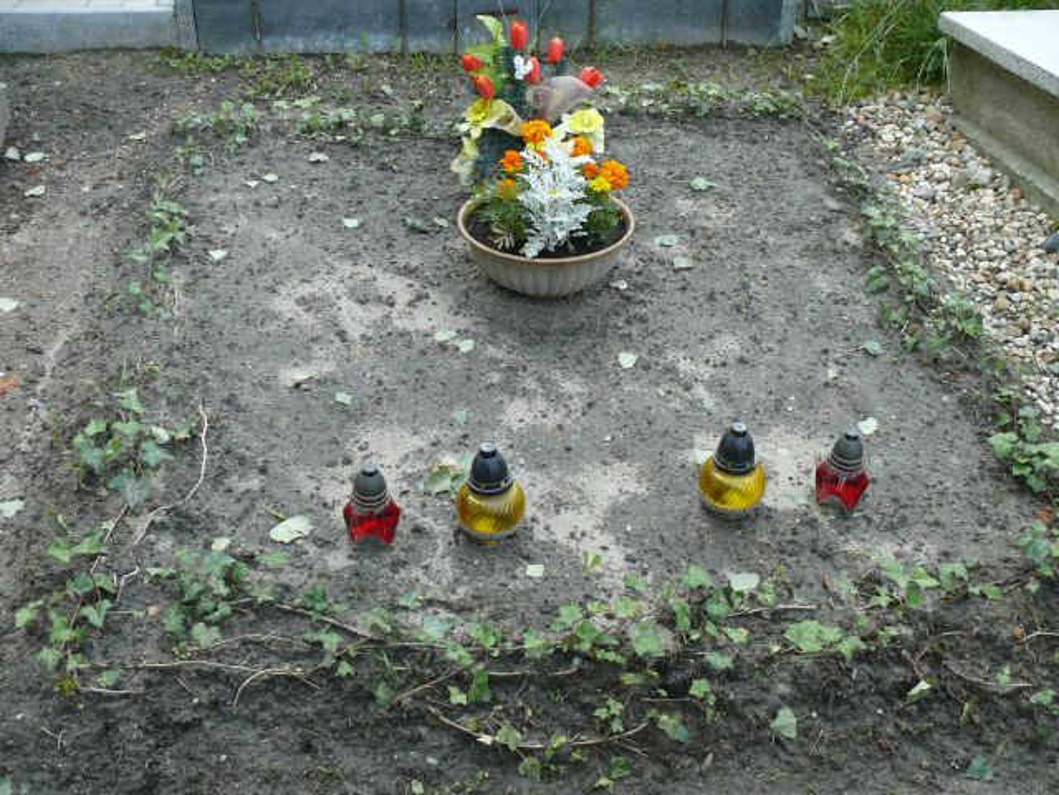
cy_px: 398
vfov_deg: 40.7
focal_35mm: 35
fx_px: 1071
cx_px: 530
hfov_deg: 52.6
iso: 100
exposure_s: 1/100
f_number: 2.8
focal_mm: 7.4
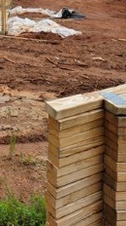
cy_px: -25
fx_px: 494
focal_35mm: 83
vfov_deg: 23.9
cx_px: -100
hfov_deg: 13.1
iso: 80
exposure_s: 1/7944
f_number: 1.7
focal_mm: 6.3
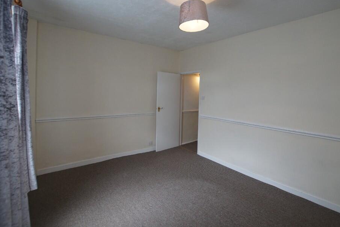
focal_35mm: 17
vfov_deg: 70.5
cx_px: 180
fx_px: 161
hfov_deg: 93.2
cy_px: 115
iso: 500
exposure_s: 1/160
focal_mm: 10
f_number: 4
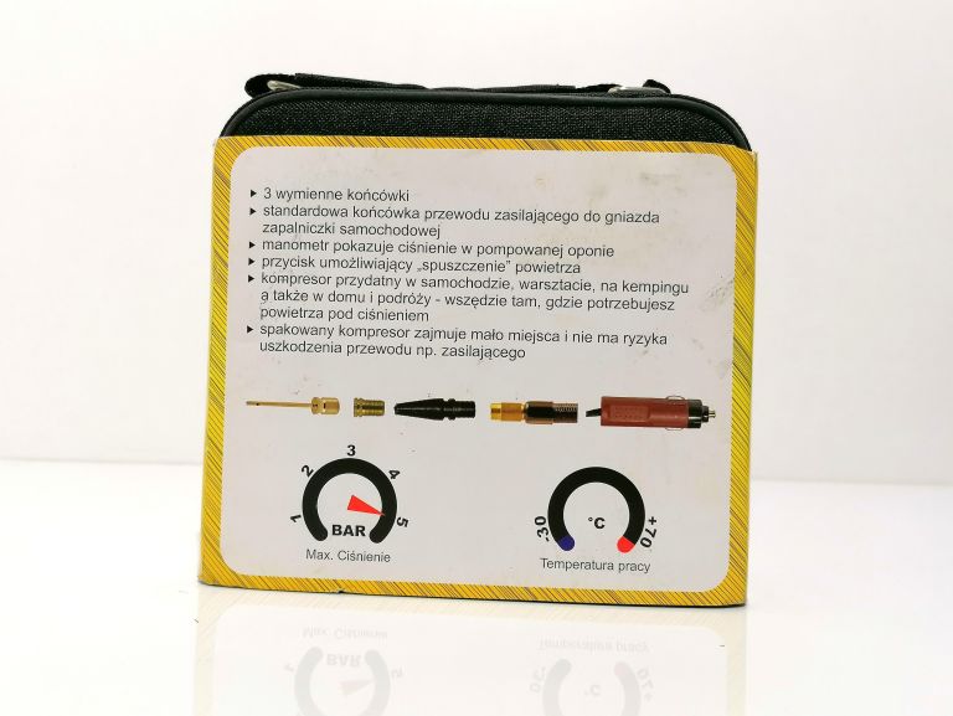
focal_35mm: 31
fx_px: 854
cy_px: 358
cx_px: 476
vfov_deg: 45.5
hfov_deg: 58.3
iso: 100
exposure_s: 1/50
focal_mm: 4.75
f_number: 1.8
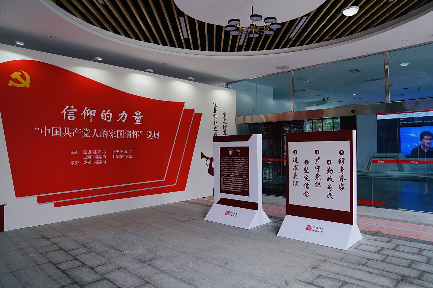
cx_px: 216
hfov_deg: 73.7
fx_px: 289
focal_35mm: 24
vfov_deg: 53.1
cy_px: 144
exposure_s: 1/200
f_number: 5.6
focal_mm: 24
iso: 400
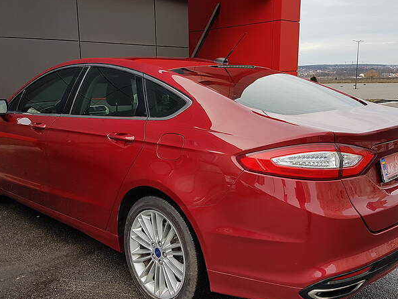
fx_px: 403
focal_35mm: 35
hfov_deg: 52.6
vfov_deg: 40.7
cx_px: 206
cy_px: 133
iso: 40
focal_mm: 4.2
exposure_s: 1/594
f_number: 1.7
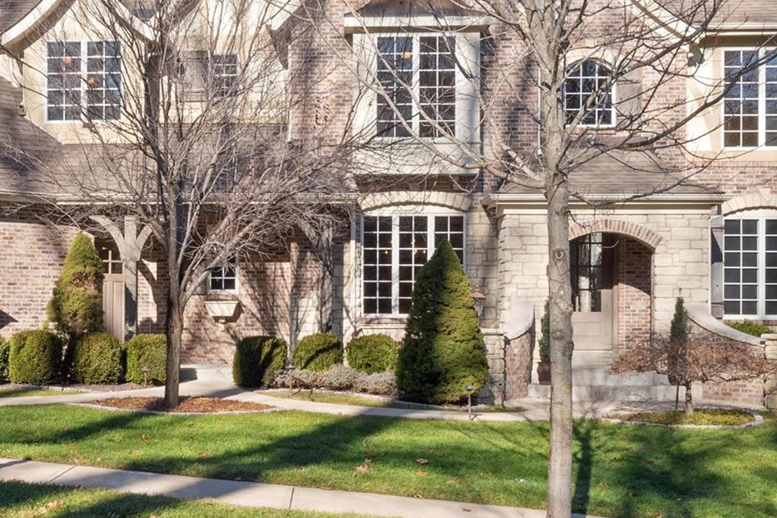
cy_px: 159
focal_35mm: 48
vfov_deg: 27.8
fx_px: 1036
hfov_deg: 40.7
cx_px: 267
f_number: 10
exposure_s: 1/250
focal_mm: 14
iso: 400
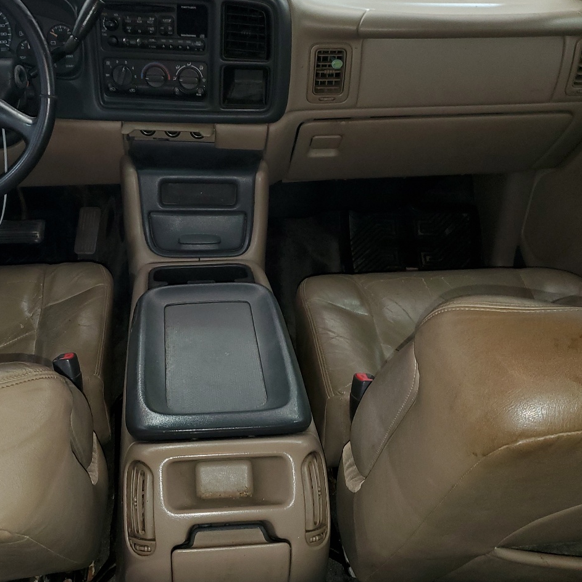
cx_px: 224
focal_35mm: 39
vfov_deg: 42.8
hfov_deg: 42.6
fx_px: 742
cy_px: 314
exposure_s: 1/27
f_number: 1.5
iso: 94
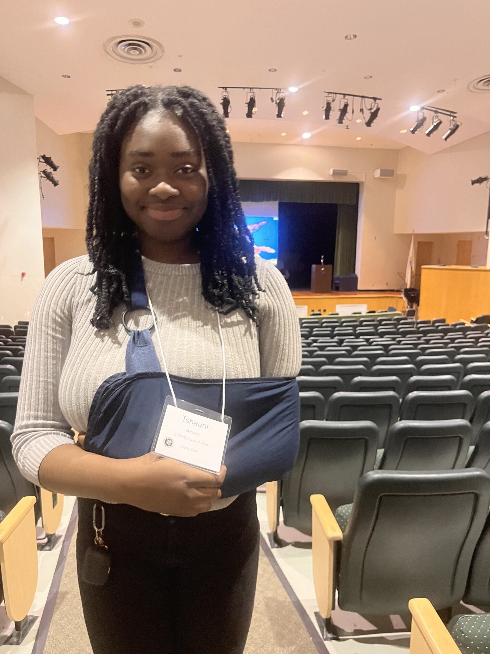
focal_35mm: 26
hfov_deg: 53.1
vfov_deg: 67.3
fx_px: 491
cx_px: 245
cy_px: 327
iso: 640
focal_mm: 5.1
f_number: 1.6
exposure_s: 1/30
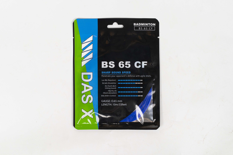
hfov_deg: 27.0
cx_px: 116
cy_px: 78
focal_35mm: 75
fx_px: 485
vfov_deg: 18.2
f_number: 10
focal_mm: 75
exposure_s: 1/80
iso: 1600
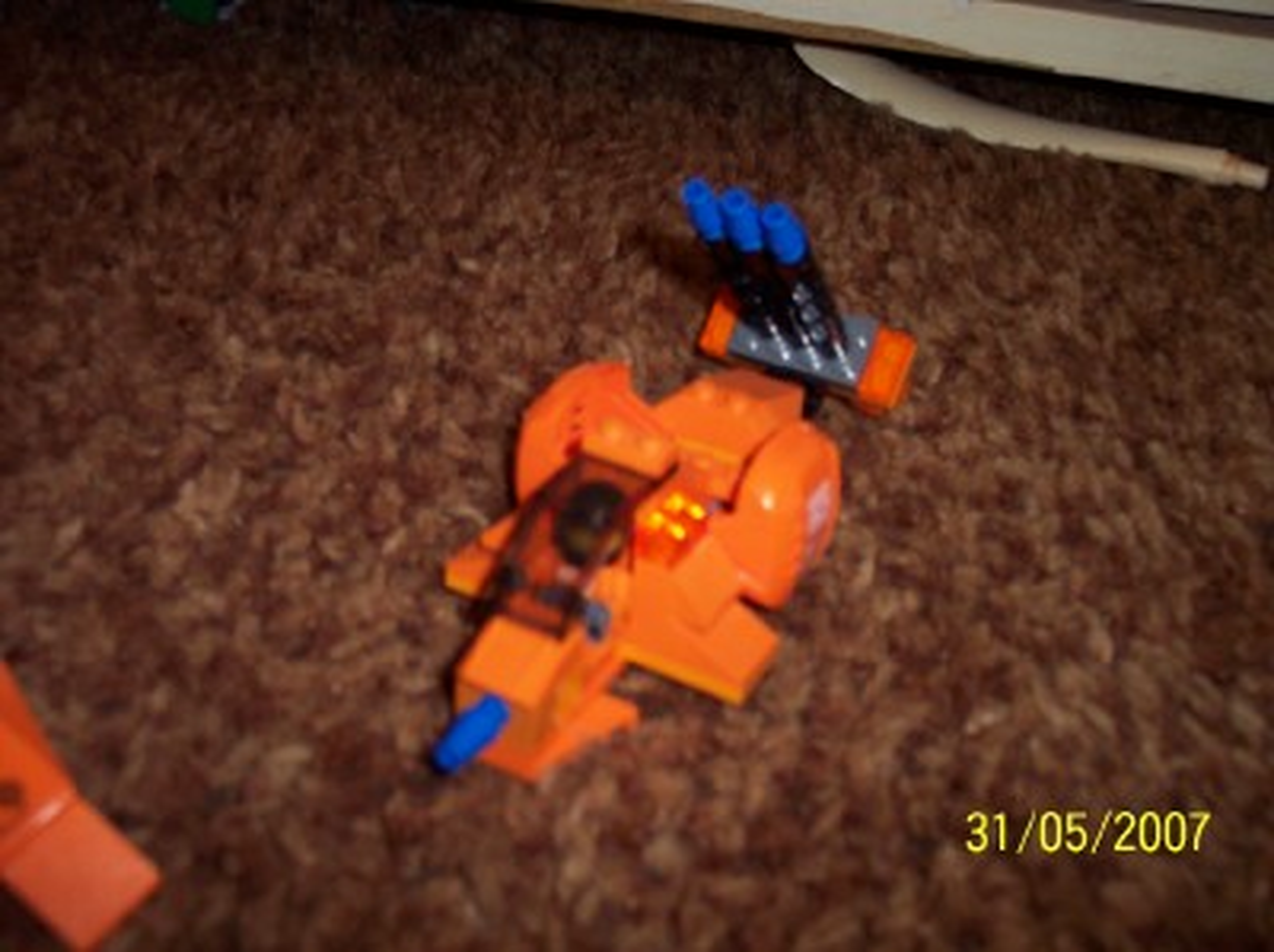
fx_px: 1397
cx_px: 637
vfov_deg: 37.6
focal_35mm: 38
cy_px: 476
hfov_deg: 49.0
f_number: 2.8
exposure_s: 1/30
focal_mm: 8
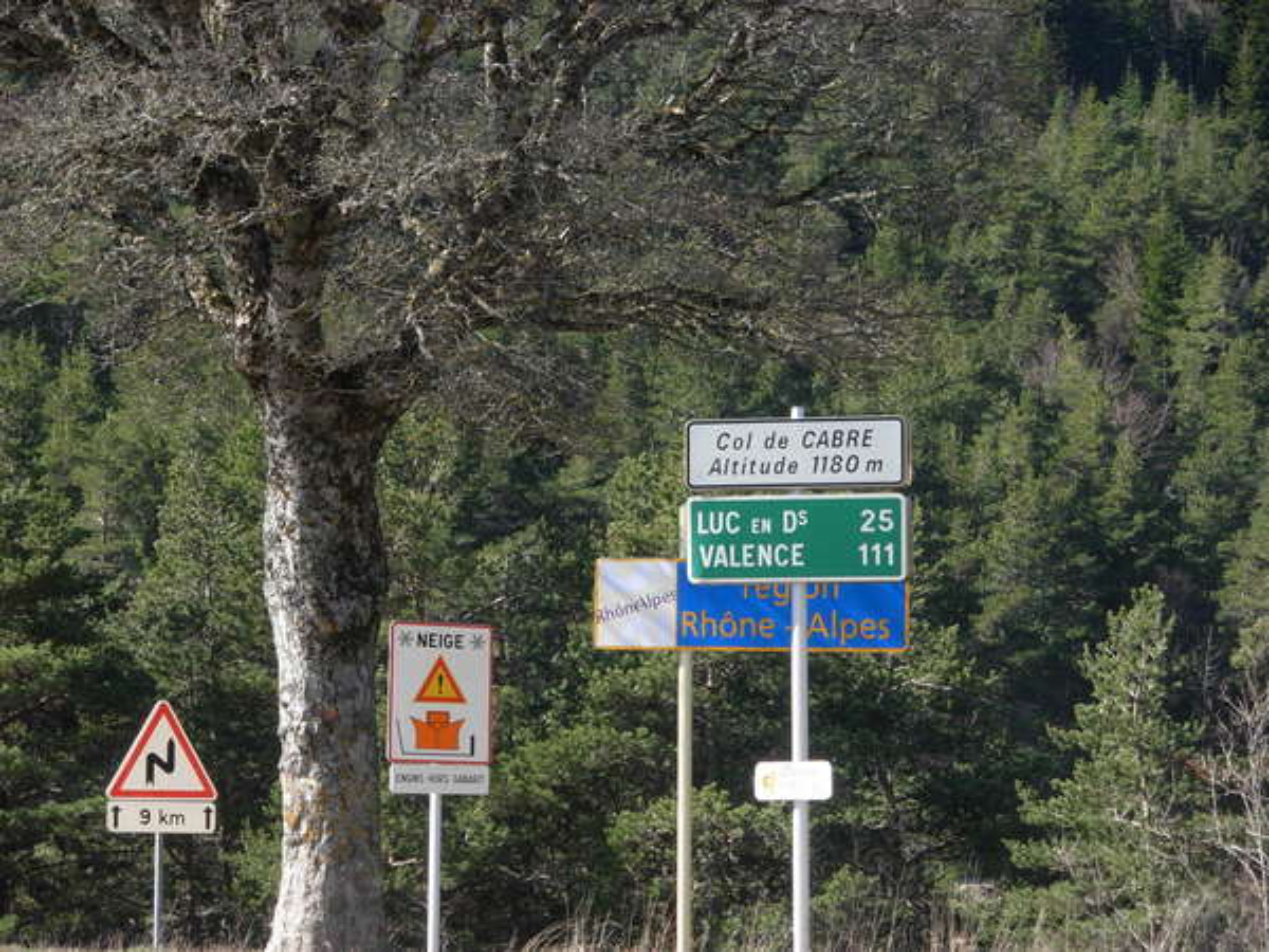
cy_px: 476
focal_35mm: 112
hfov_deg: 17.6
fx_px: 4106
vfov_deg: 13.2
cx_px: 634
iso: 79
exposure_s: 1/271
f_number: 4.2
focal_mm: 18.6
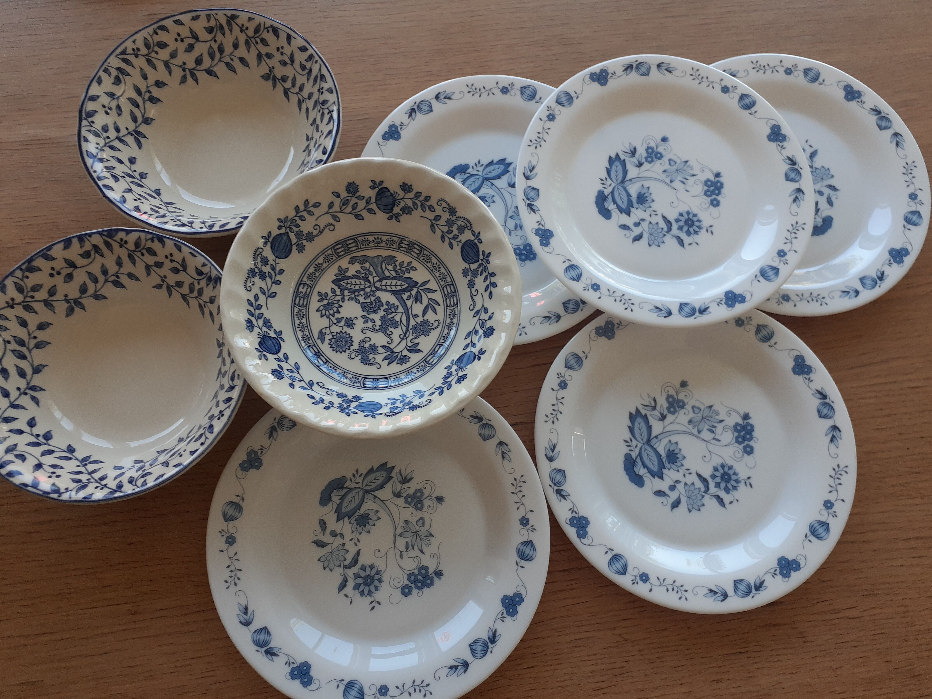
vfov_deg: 51.4
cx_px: 466
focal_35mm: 27
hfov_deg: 65.3
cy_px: 350
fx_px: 727
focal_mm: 3.6
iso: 50
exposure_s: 1/100
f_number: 1.9
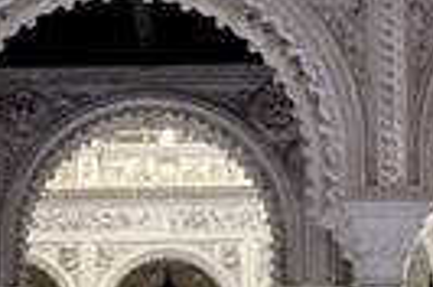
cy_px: 342
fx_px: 912
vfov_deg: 17.1
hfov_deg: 26.3
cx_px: 94
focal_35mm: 76
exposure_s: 1/4
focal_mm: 24
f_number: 6.3
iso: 400
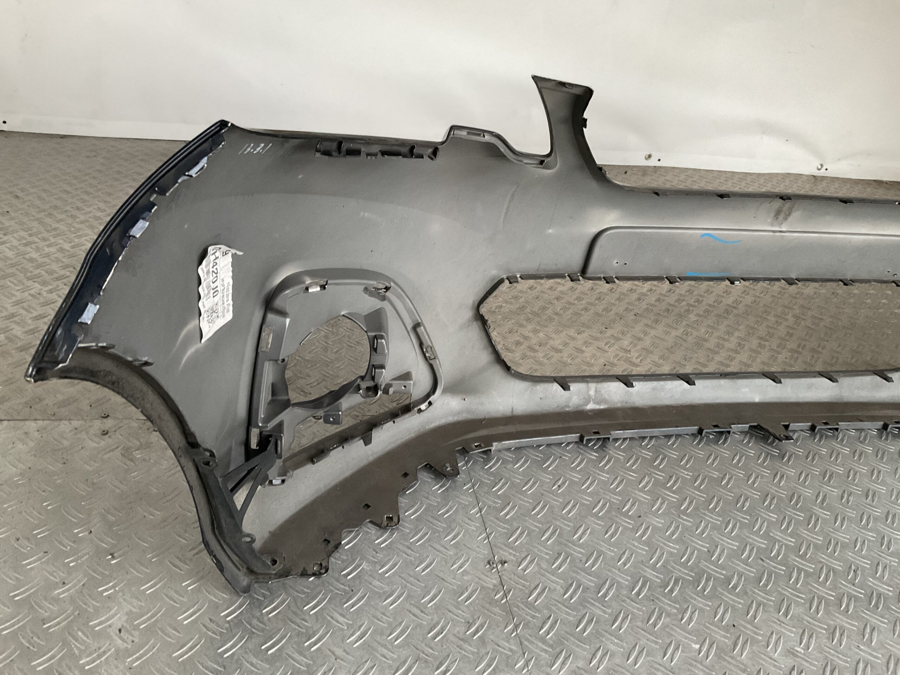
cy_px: 338
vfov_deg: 48.2
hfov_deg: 61.7
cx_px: 450
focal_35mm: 29
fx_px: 754
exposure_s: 1/60
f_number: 1.8
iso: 200
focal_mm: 3
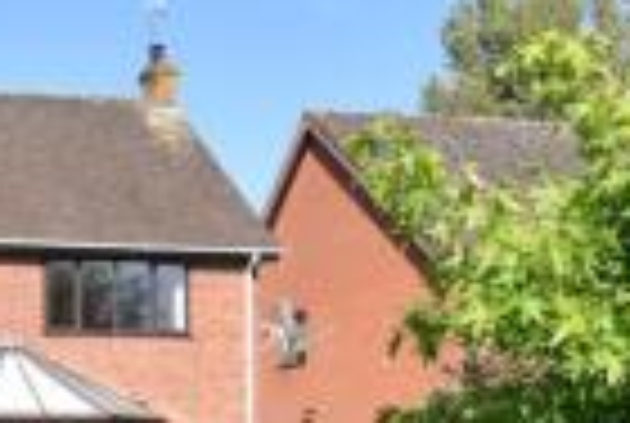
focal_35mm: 61
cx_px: -108
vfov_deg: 21.4
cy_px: 452
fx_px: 1070
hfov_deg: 28.8
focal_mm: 12
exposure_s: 1/200
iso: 100
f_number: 7.1
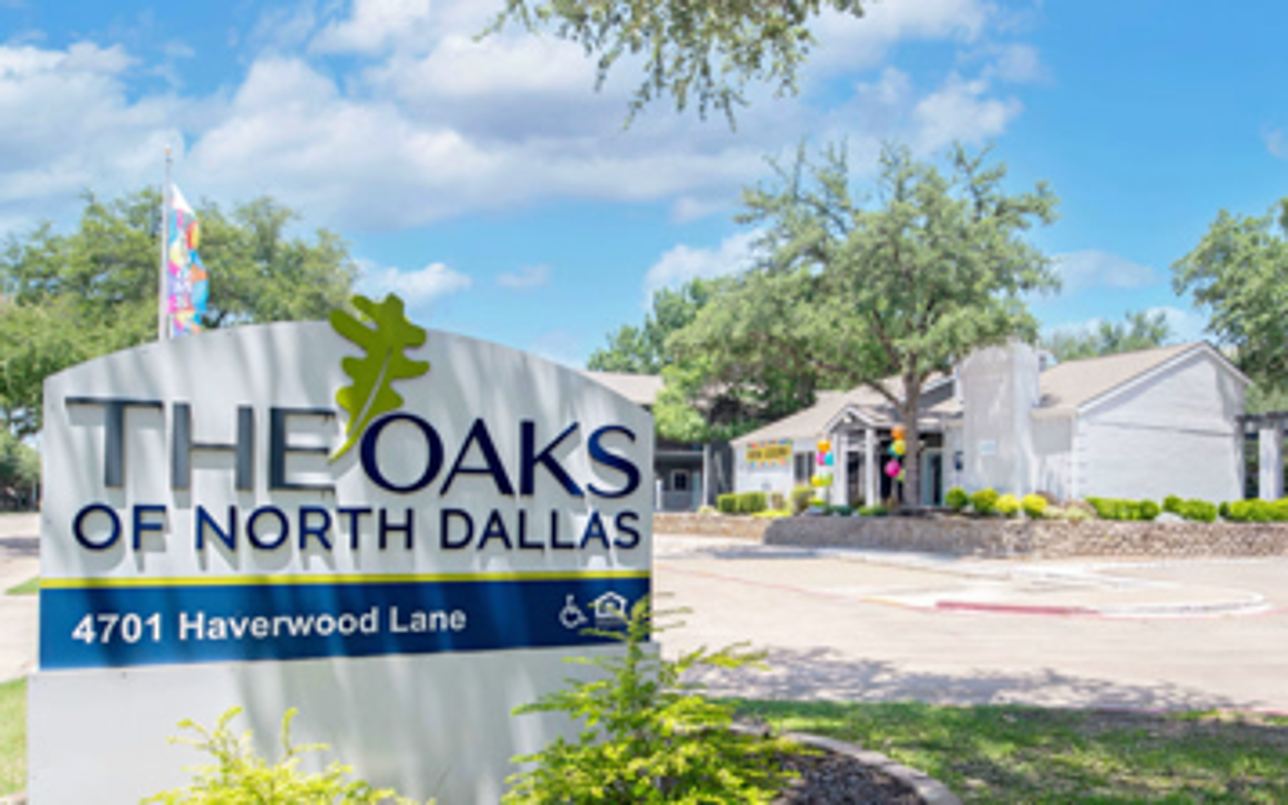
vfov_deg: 45.6
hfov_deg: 68.3
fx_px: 948
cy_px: 509
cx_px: 689
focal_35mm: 27
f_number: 11
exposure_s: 1/125
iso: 160
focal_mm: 21
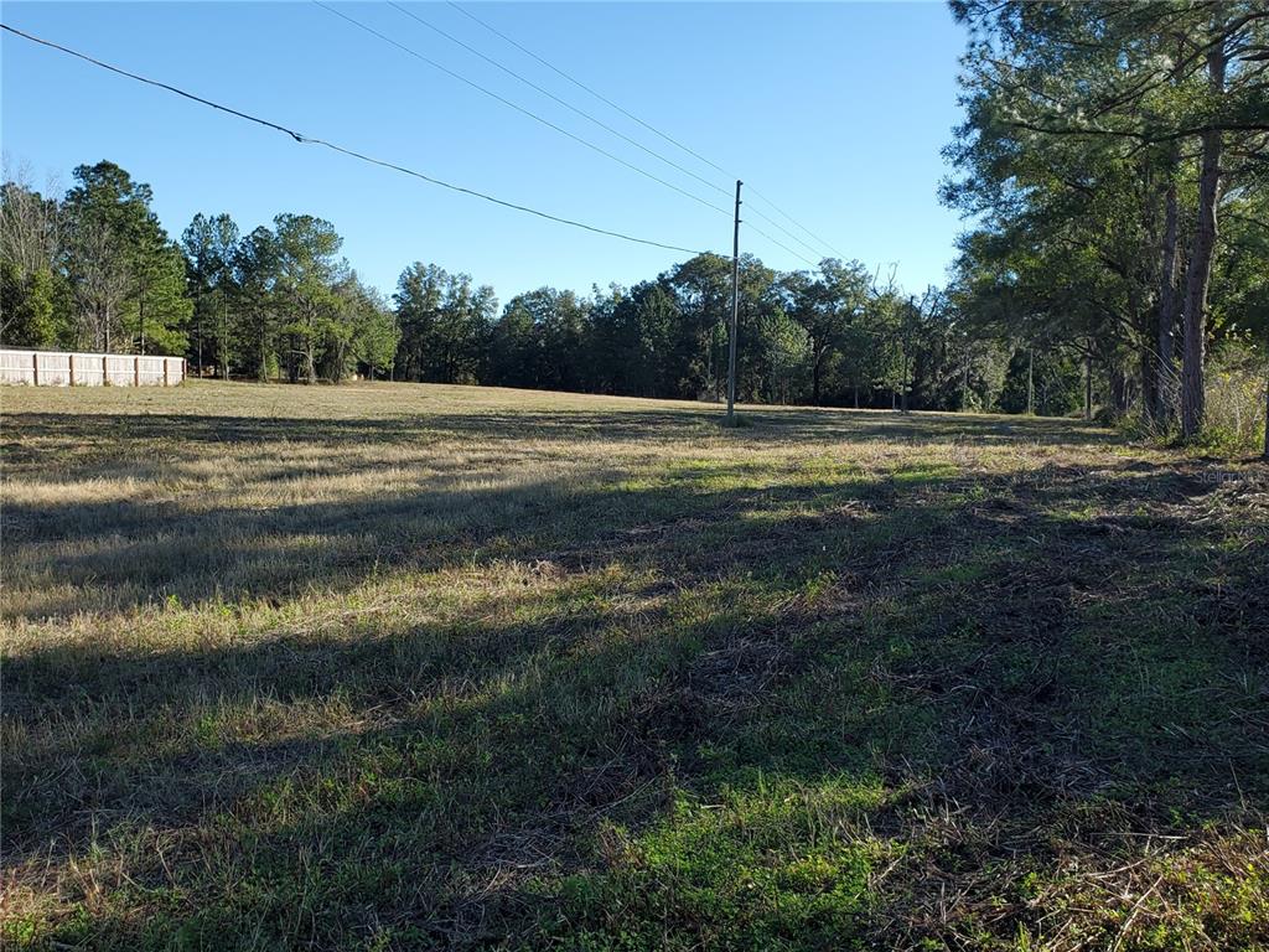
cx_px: 634
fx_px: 953
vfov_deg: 53.1
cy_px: 476
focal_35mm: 26
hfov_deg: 67.3
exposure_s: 1/878
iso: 50
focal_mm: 4.3
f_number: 2.4
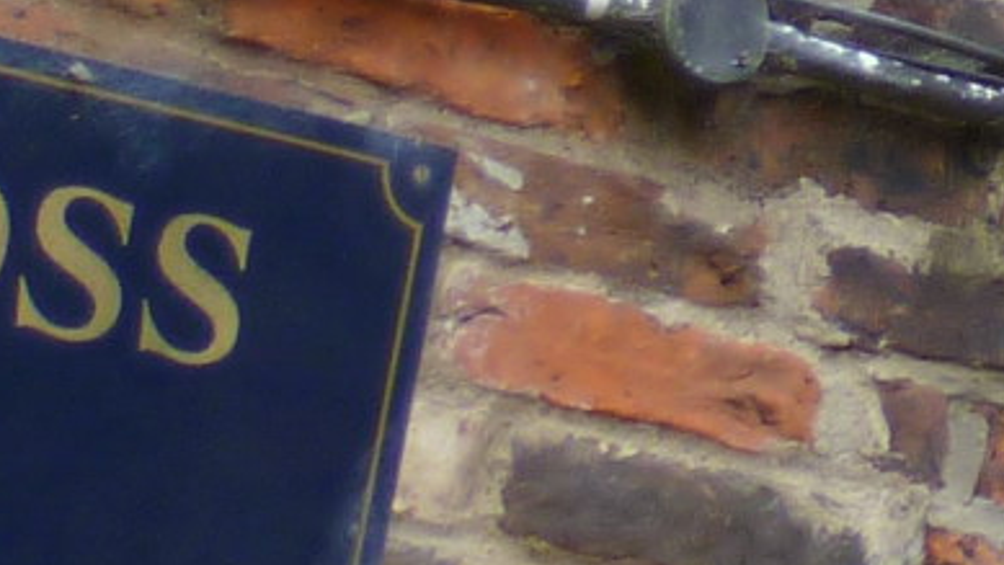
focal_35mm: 172
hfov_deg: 10.3
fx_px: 4580
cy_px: -766
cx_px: 2615
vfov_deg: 6.7
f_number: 2.2
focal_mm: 4.3
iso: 80
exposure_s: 1/125
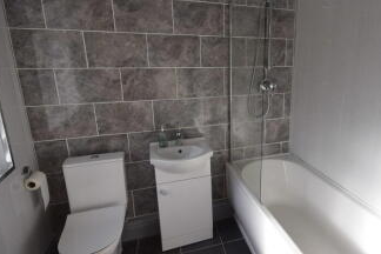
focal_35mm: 22
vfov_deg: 57.1
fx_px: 233
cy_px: 111
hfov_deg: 76.8
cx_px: 245
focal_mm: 10
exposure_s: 1/200
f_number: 7.1
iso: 200
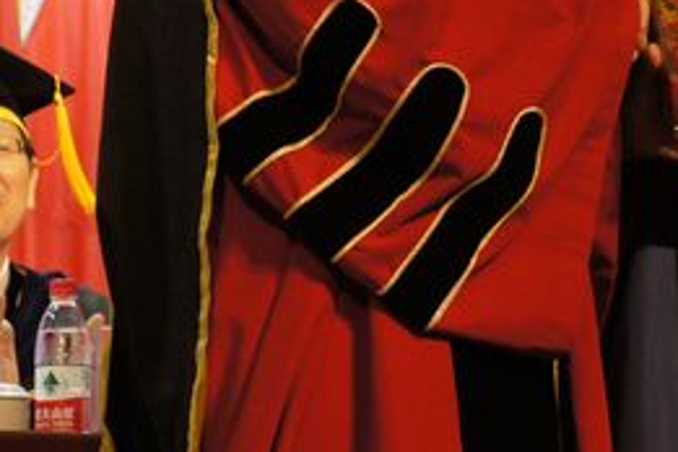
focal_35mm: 207
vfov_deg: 6.6
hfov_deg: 9.9
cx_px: 533
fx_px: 3889
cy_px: -156
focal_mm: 45
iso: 1600
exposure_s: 1/200
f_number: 4.5
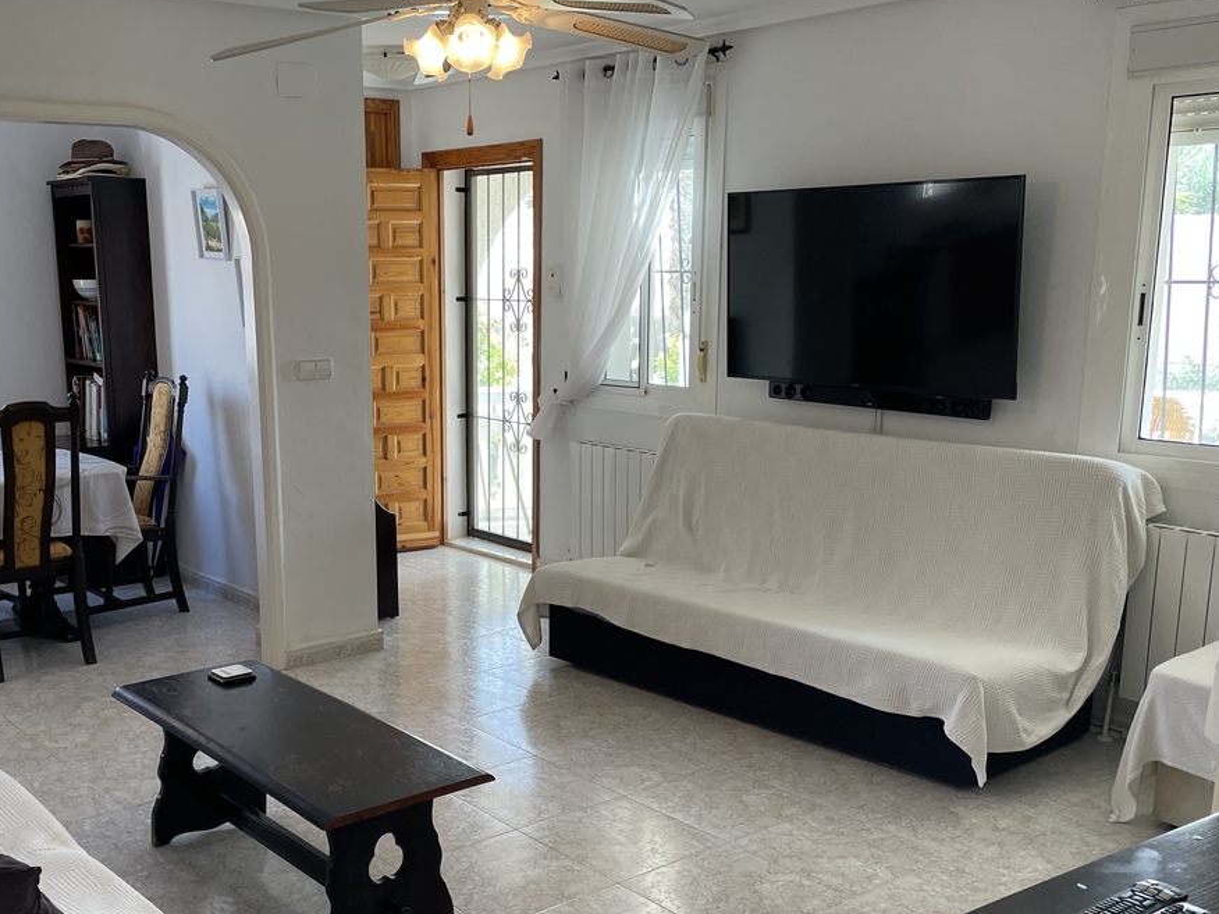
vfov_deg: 37.4
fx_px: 1338
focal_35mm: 38
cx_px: 458
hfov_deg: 48.5
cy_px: 583
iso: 80
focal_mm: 4.2
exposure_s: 1/100
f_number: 1.6
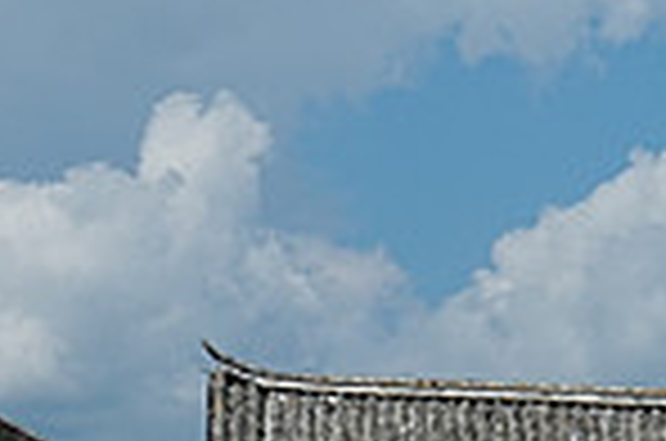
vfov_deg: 4.1
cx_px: 1462
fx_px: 6203
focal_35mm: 336
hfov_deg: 5.9
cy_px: 457
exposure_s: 1/1000
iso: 125
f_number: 6.3
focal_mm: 22.92
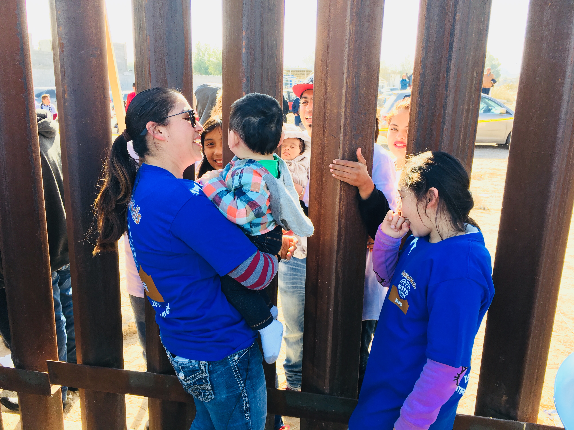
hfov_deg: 61.7
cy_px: 215
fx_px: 481
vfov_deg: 48.2
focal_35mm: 29
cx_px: 287
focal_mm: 4.15
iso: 25
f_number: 2.2
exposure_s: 1/172
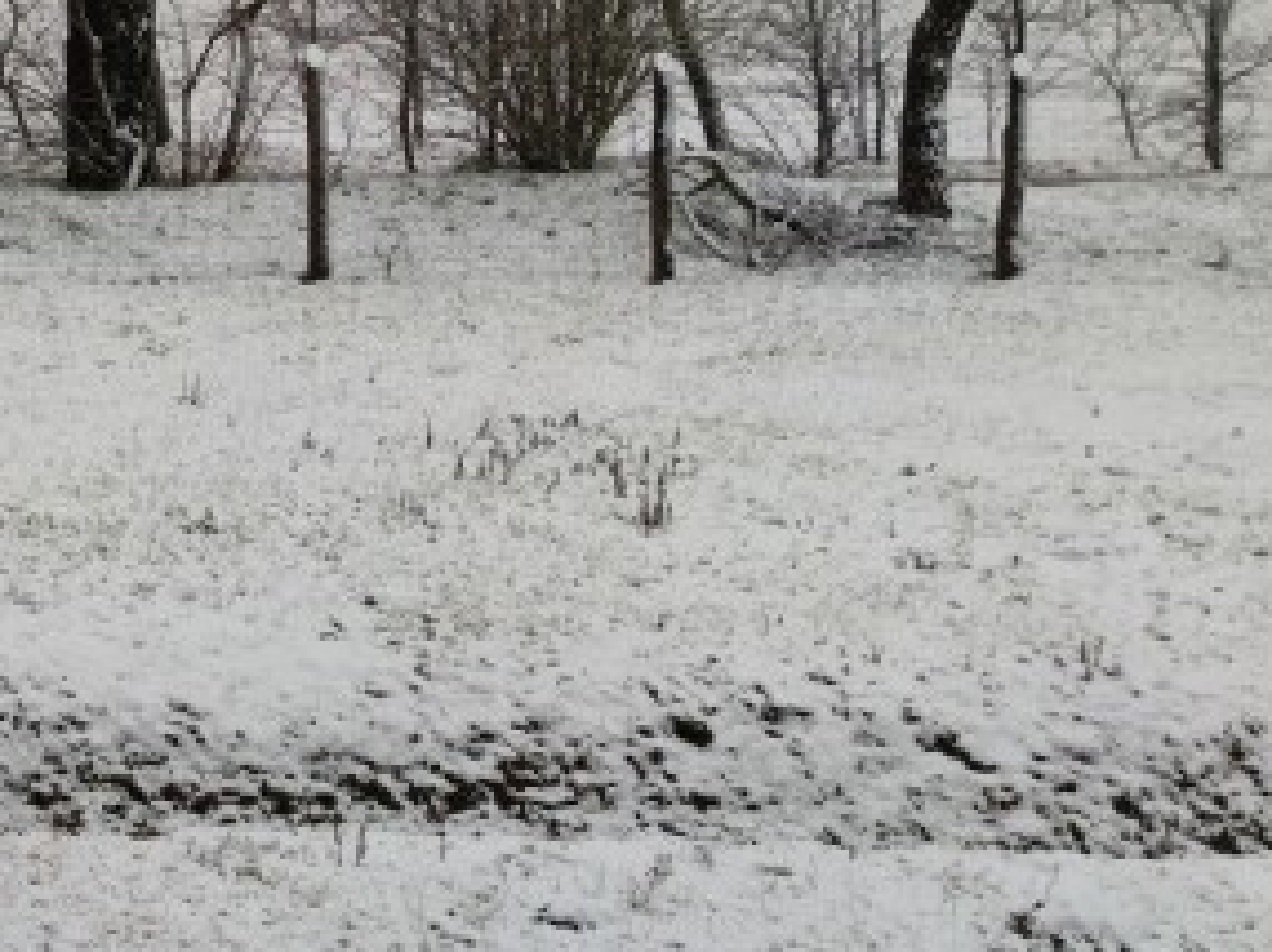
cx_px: -551
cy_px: 178
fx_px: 3158
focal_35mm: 86
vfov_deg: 17.0
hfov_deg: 20.1
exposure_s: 1/242
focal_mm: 6.72
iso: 50
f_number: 1.69
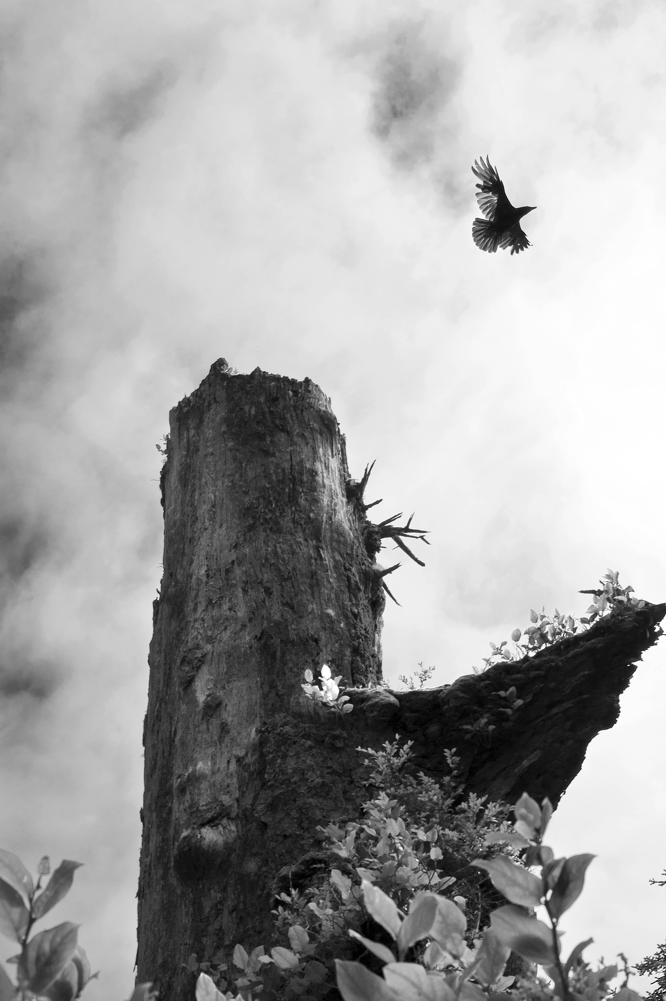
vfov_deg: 39.6
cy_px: 500
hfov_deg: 27.0
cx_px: 333
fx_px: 1389
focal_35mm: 50
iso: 400
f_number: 11
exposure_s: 1/800
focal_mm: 50
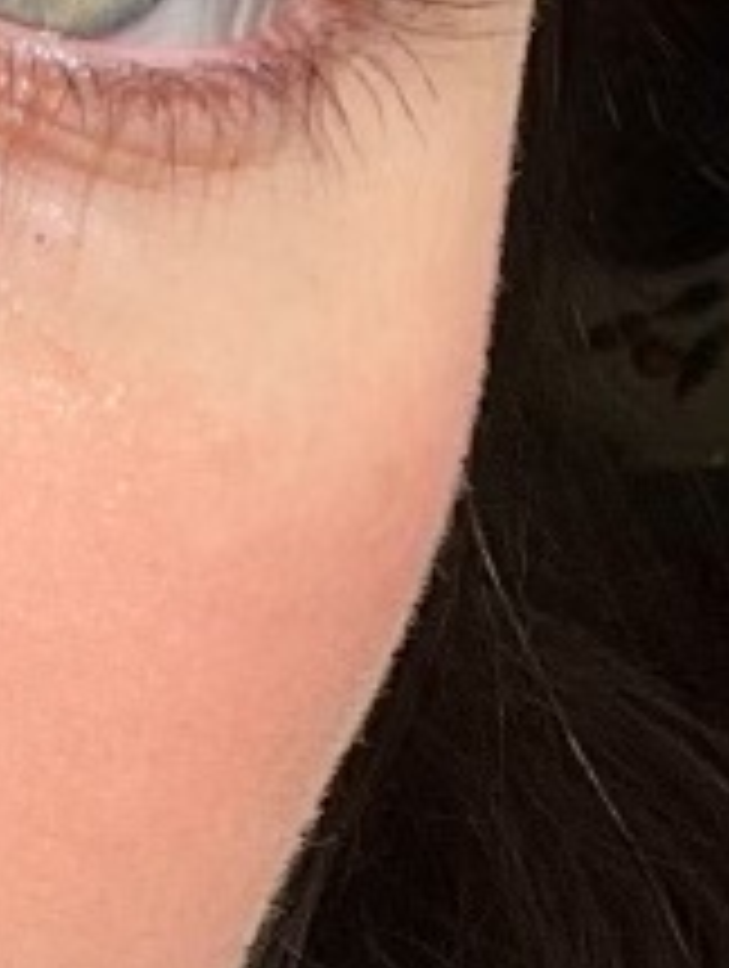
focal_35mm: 215
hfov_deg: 6.8
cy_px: 1301
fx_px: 6019
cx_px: -540
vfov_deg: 9.0
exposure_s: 1/310
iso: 25
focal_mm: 2.71
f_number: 2.2
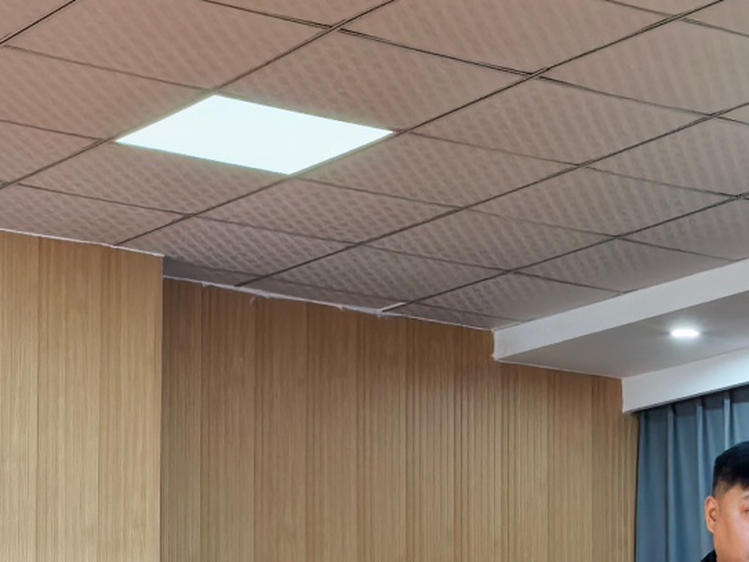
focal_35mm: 128
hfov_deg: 15.3
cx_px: 603
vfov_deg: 11.3
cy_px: 708
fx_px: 2771
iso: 80
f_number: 2
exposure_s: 1/100
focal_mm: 6.35
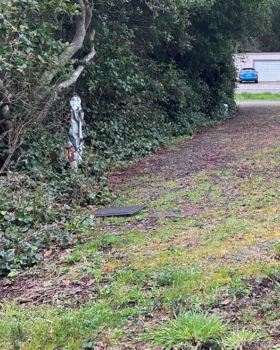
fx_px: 591
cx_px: 295
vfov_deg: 32.4
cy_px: 89
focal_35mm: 57
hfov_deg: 25.1
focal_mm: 6.86
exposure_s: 1/166
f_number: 1.78
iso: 100
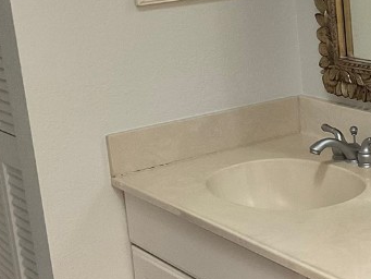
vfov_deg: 17.0
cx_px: 405
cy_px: 119
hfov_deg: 21.4
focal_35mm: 87
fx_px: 933
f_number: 1.8
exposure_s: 1/60
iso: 100
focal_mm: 3
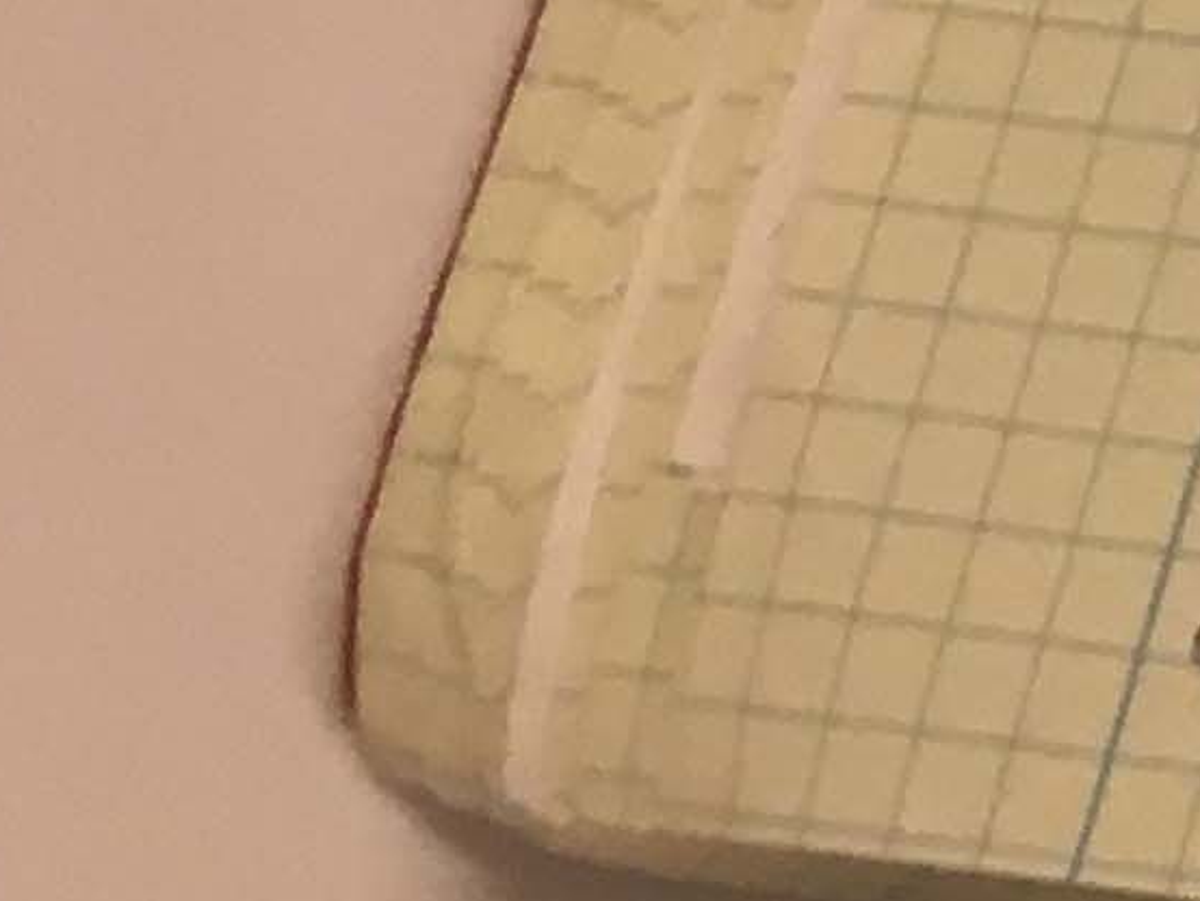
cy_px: 136
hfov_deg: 7.7
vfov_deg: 7.0
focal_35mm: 211
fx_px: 7318
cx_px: 4025
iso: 32
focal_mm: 4.15
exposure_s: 1/33
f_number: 2.2
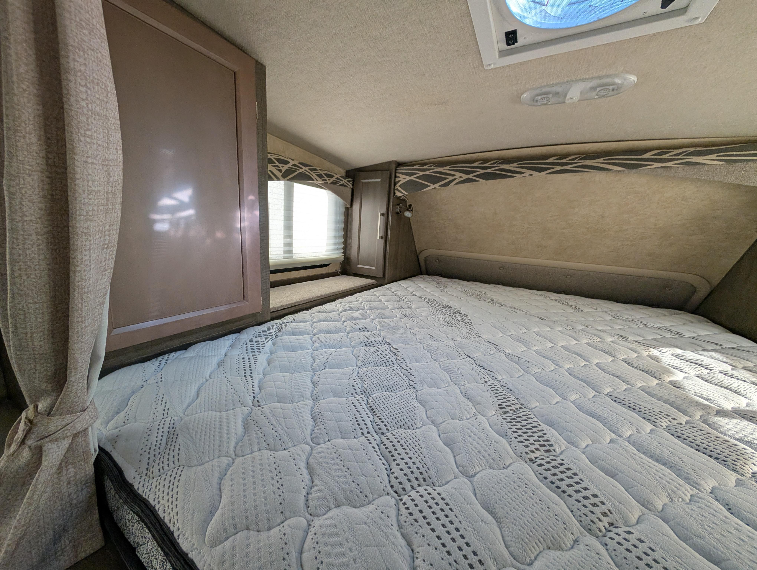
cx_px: 378
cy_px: 285
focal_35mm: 12
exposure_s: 1/165
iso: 93
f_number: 1.7
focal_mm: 2.02
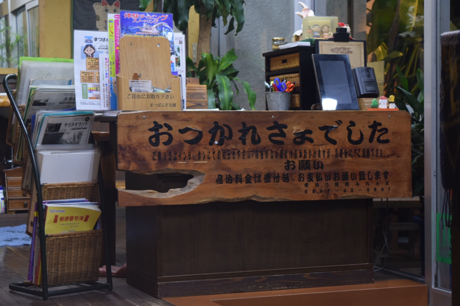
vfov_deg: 16.6
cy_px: 153
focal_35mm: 82
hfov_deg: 24.6
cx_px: 230
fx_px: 1054
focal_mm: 55
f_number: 6.3
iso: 1250
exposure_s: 1/15
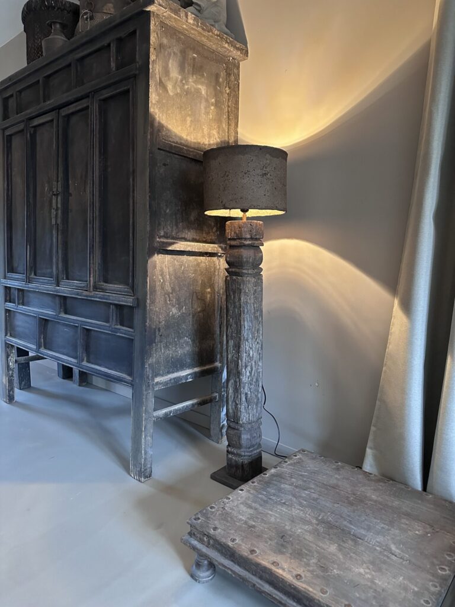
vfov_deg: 71.6
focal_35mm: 24
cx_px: 228
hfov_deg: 56.8
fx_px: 421
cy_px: 304
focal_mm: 6.86
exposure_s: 1/50
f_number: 1.78
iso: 800
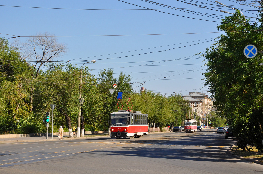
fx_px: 678
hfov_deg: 21.9
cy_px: 87
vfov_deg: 14.7
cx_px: 132
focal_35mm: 93
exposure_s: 1/500
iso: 200
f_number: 8
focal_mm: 62
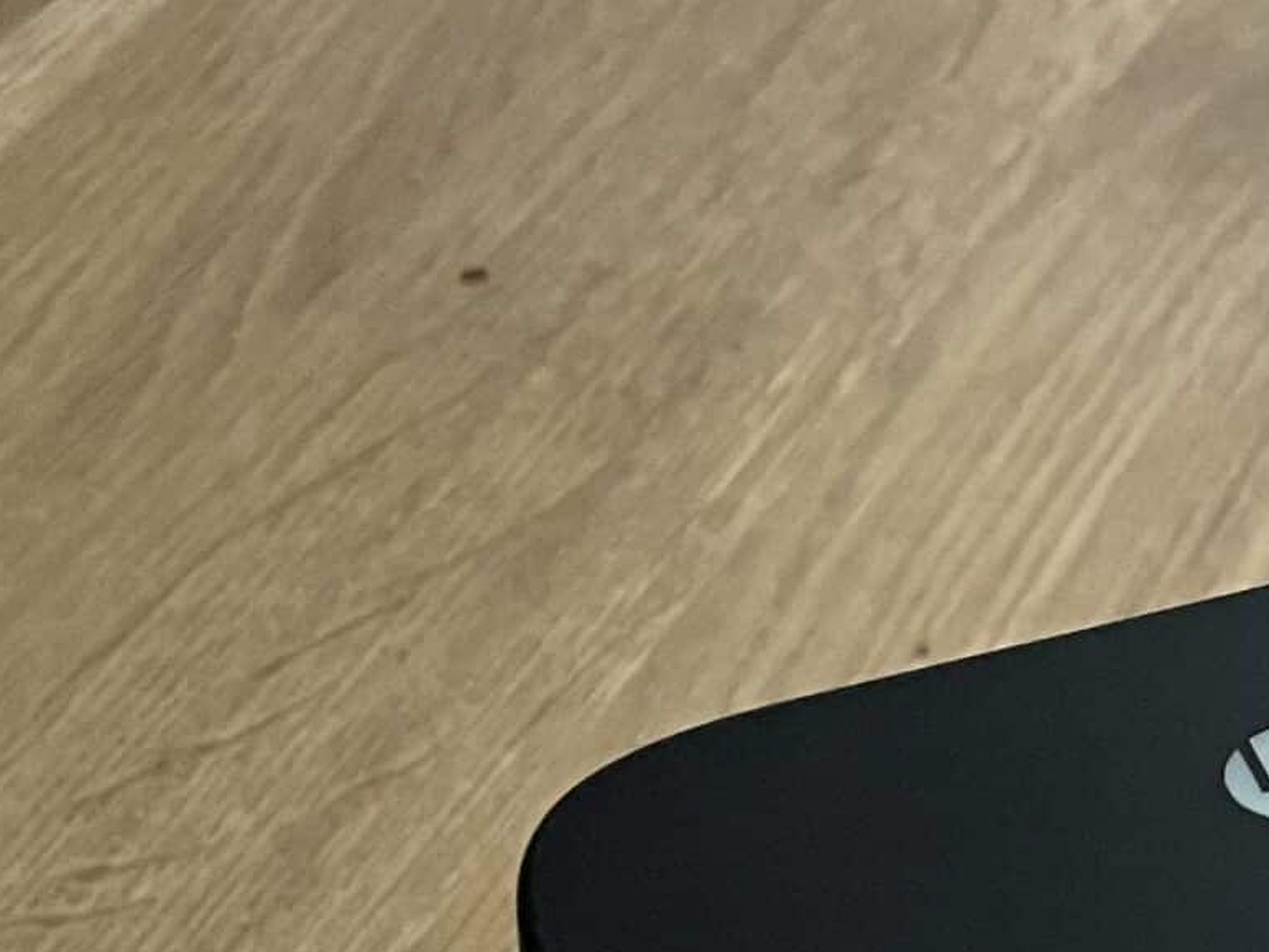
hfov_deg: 18.2
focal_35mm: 101
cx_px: 1640
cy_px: 1532
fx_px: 3703
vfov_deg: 13.6
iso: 640
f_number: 1.6
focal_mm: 4.2
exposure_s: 1/30
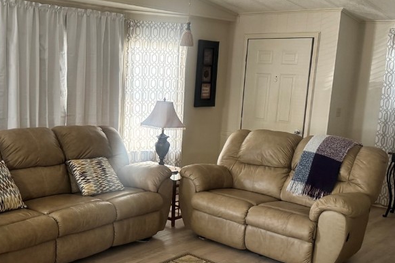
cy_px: 154
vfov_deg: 30.4
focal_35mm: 44
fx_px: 483
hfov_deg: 44.1
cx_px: 145
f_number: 1.78
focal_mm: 6.76
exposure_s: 1/121
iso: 200
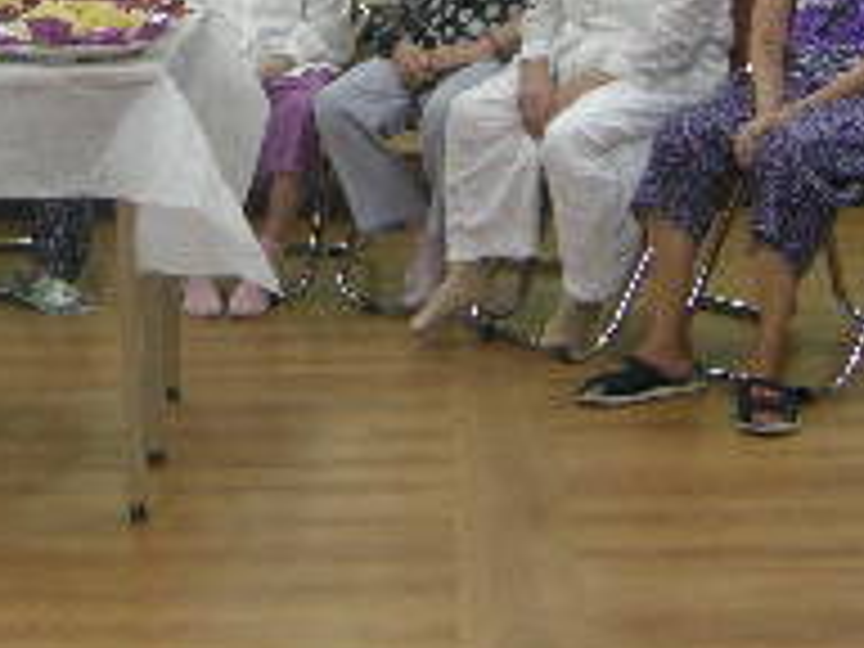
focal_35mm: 120
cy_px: 27
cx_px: 189
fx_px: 2995
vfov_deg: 12.2
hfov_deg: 16.3
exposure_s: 1/59.2
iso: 251
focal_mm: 7.5
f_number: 2.7
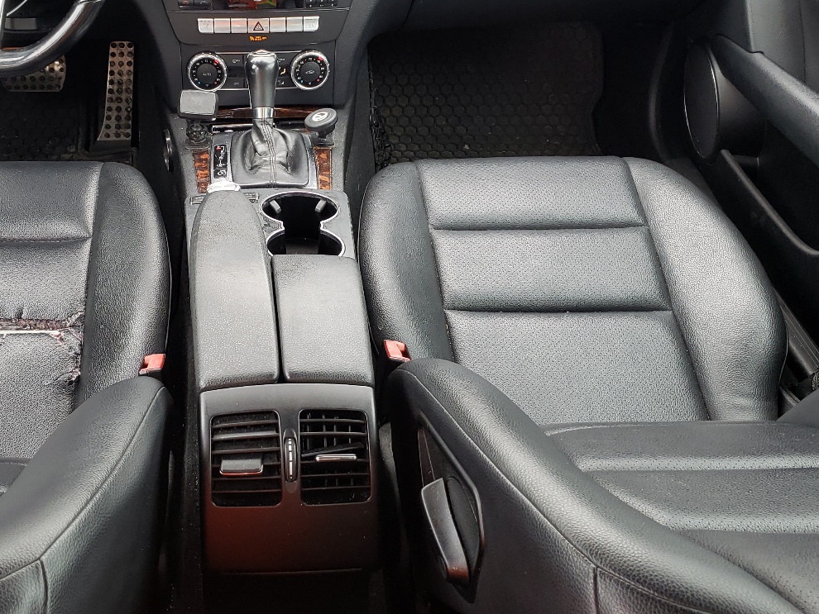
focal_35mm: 42
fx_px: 994
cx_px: 253
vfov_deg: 34.2
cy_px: 231
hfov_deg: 43.9
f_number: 1.5
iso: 55
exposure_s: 1/120
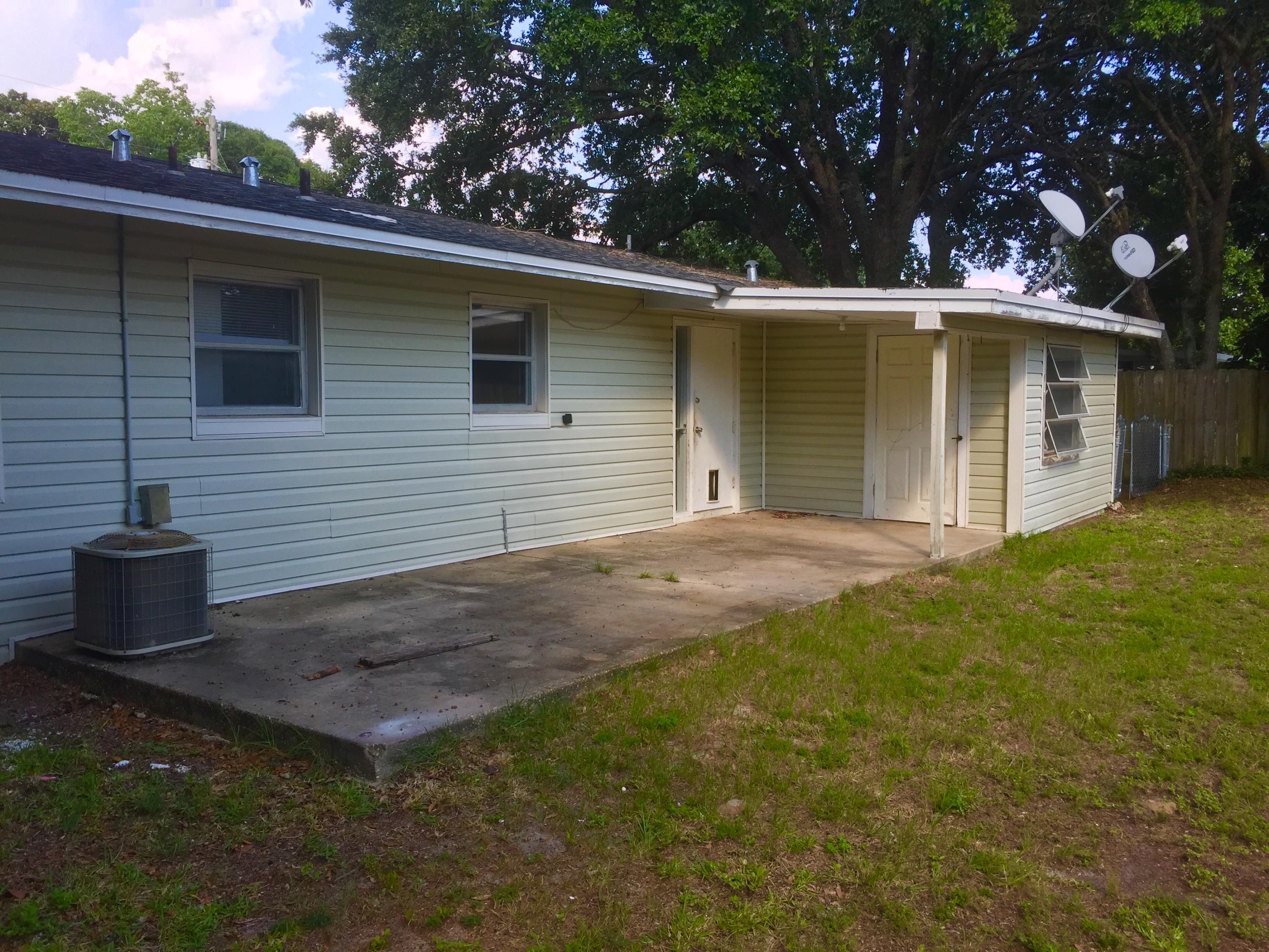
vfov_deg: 48.2
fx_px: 1063
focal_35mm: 29
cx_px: 634
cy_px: 476
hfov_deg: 61.7
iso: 32
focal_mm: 4.15
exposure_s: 1/628
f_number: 2.2
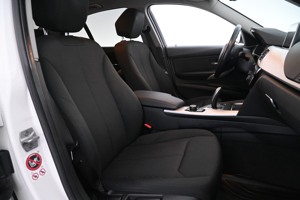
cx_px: 150
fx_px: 200
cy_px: 100
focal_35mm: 24
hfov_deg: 73.7
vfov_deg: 53.1
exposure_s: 1/25
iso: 1800
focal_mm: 16
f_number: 3.5
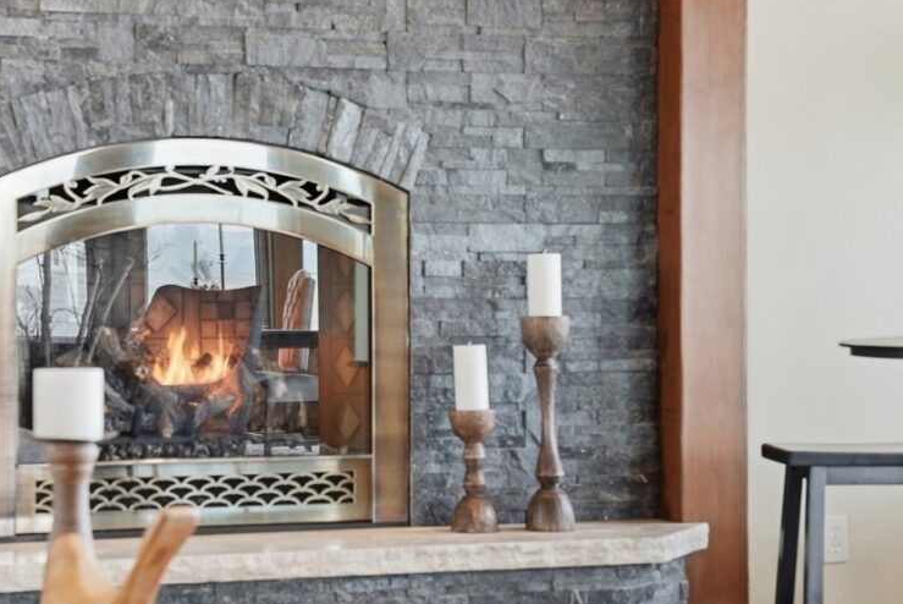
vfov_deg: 14.1
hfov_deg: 21.0
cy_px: 335
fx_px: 2435
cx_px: 327
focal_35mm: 97
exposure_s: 1/160
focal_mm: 70
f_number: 9
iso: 1000
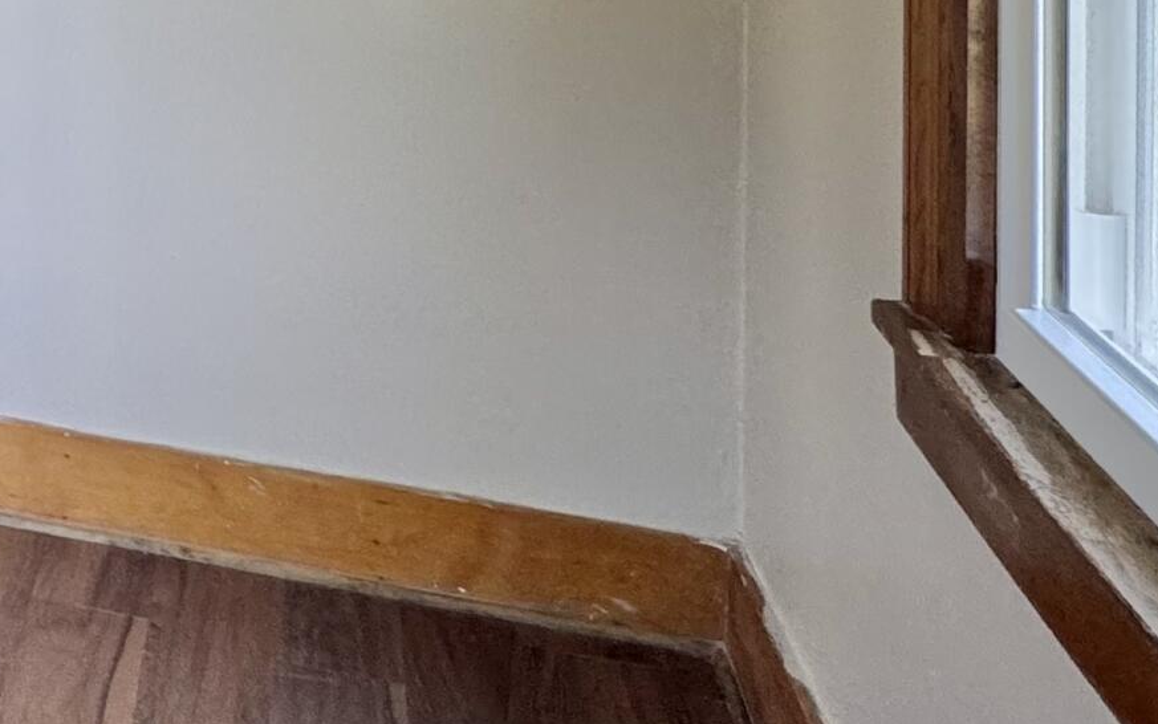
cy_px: -316
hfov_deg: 31.6
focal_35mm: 51
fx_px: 1610
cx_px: -302
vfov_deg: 21.8
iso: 200
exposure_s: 1/99
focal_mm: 2.22
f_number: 2.2
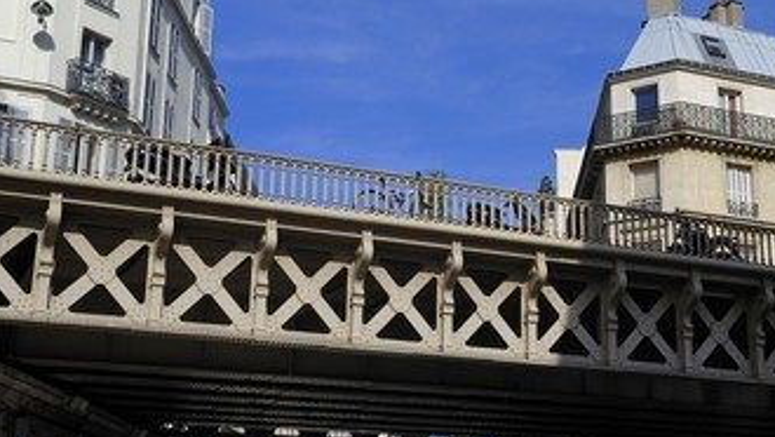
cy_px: 197
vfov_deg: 18.8
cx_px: 472
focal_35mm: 64
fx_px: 1316
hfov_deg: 32.7
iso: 200
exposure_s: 1/200
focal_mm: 48
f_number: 14
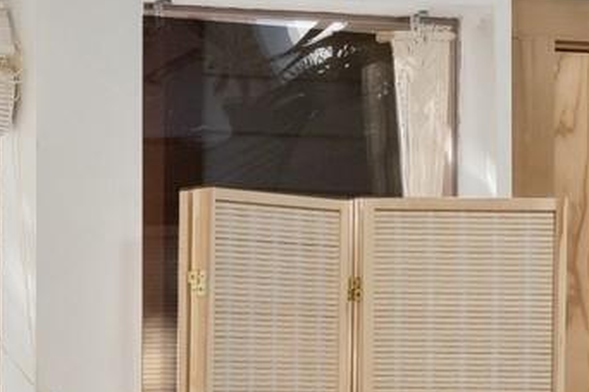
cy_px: 591
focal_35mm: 124
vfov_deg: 10.7
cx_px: -439
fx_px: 2023
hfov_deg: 14.7
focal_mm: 23.5
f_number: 8
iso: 800
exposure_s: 1/160
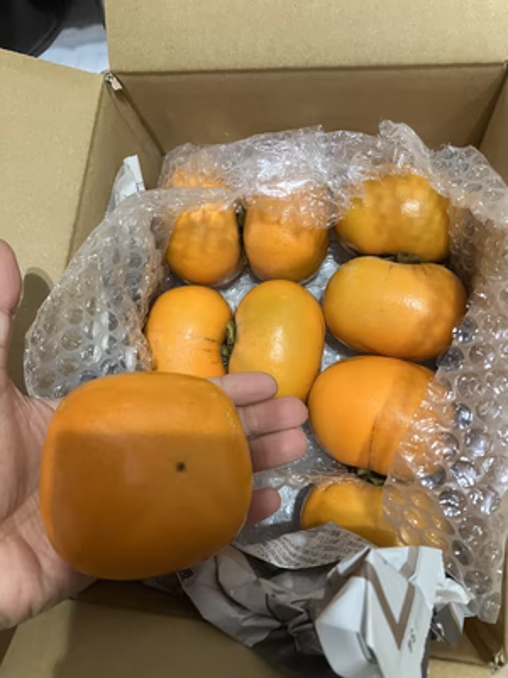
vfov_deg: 63.4
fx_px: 548
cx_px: 254
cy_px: 339
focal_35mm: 28
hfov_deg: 49.7
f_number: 1.8
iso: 320
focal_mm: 3.99
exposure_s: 1/33
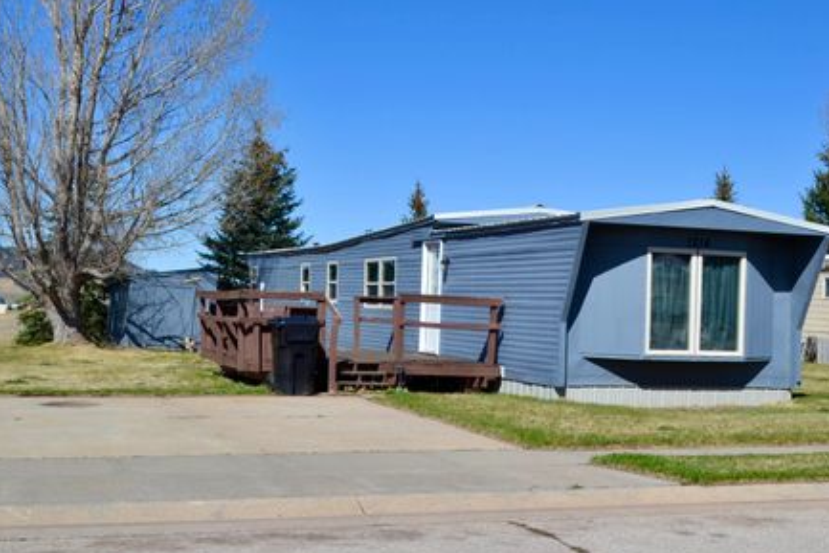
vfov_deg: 29.9
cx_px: 368
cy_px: 254
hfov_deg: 43.5
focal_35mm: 45
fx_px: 1037
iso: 100
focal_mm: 26
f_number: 9
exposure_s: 1/320
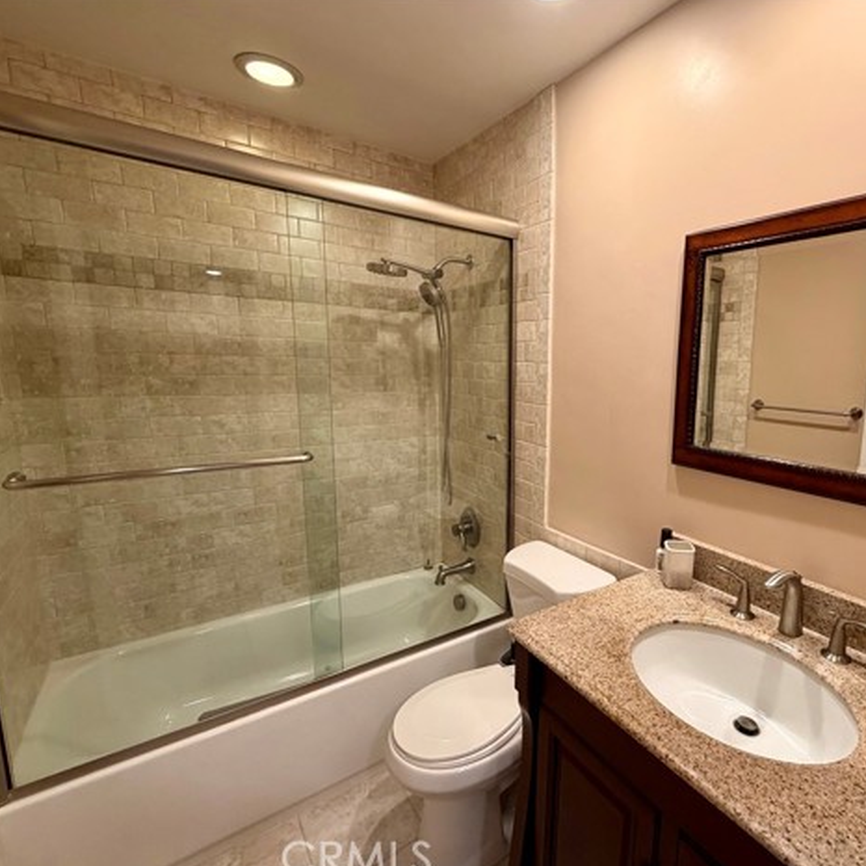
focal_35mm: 17
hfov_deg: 81.9
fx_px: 481
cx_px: 558
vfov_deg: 84.0
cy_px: 439
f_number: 2.2
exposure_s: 1/120
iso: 250
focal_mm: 2.22
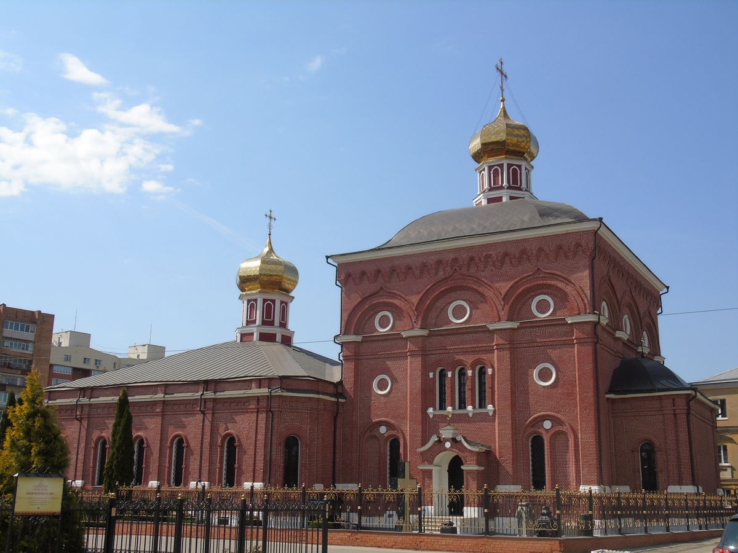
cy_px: 276
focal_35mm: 40
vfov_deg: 36.0
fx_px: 853
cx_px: 369
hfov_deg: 46.8
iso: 80
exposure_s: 1/1000
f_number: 3.9
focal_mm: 7.1
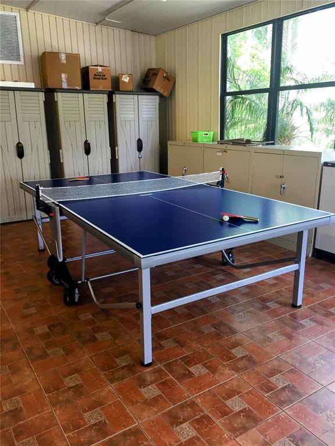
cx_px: 168
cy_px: 223
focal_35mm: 29
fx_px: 374
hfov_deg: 48.2
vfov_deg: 61.7
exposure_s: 1/30
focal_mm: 4.15
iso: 40
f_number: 2.2
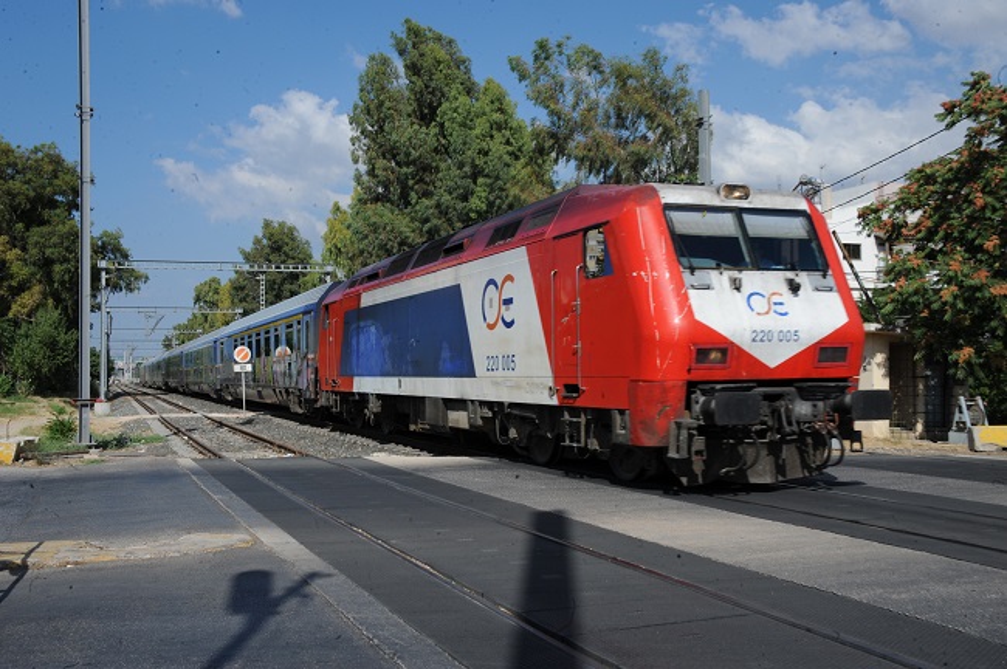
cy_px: 334
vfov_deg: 35.0
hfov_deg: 50.7
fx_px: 1062
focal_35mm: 38
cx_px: 504
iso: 320
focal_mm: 38
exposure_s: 1/200
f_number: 20
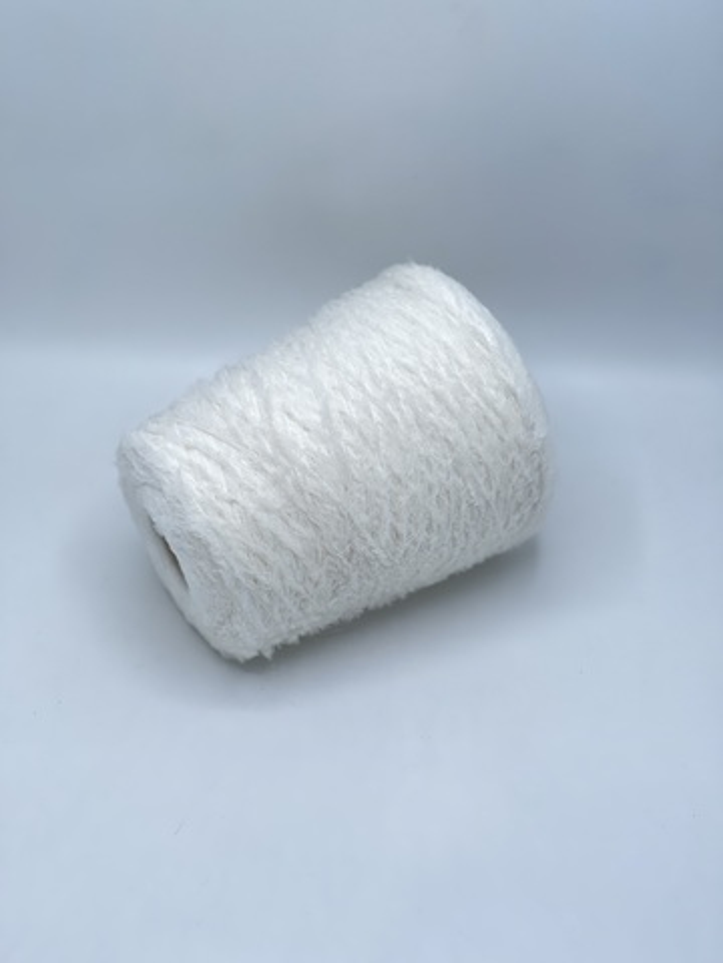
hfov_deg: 22.9
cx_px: 362
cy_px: 482
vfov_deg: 30.3
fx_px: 1782
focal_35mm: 64
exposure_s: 1/479
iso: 32
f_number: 2.2
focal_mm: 7.5
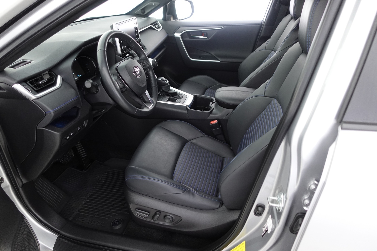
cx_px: 188
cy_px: 126
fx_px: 251
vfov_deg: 53.1
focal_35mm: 24
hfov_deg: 73.7
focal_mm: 9.4
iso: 800
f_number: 1.8
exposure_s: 1/20
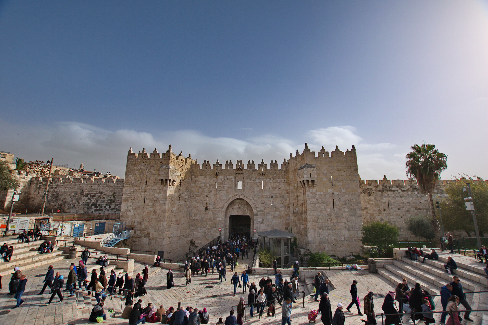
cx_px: 244
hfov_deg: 100.4
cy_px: 162
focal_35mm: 15
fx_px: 203
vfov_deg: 77.3
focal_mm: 10
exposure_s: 1/2500
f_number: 4.5
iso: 200
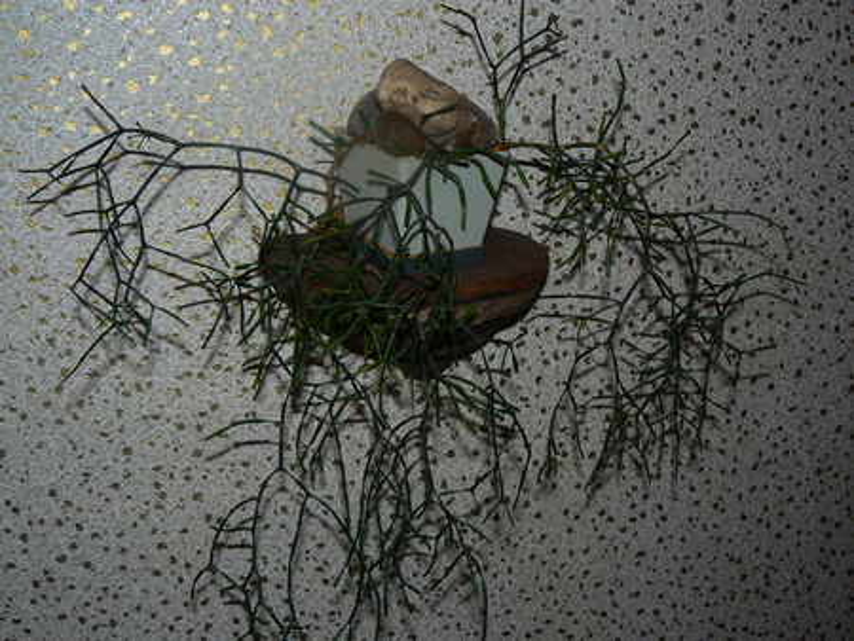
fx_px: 963
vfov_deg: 36.9
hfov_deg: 47.8
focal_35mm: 39
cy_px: 320
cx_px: 427
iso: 100
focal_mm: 6.5
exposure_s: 1/30
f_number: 2.8
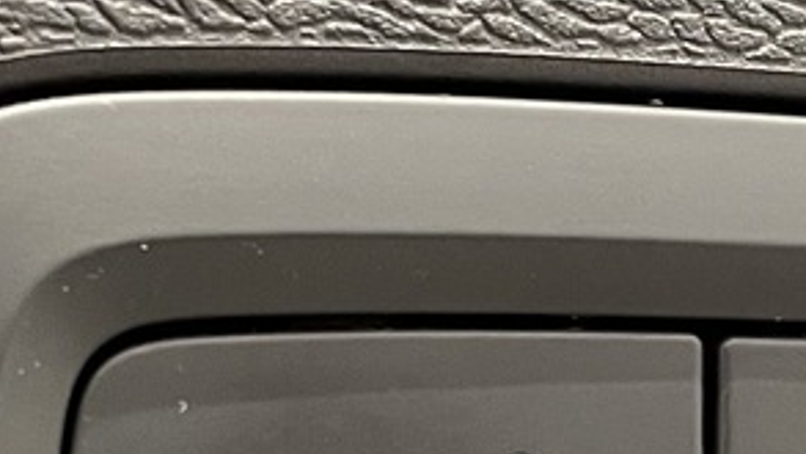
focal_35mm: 139
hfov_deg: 15.2
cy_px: 435
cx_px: 762
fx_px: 2972
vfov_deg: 8.7
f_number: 1.6
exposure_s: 1/50
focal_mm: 4.2
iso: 400
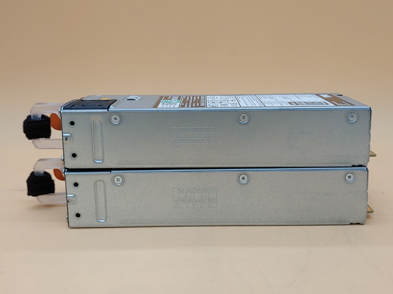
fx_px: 522
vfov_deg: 31.5
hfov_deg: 41.2
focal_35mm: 46
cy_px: 147
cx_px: 196
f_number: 1.8
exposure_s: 1/87
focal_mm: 4.36
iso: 50
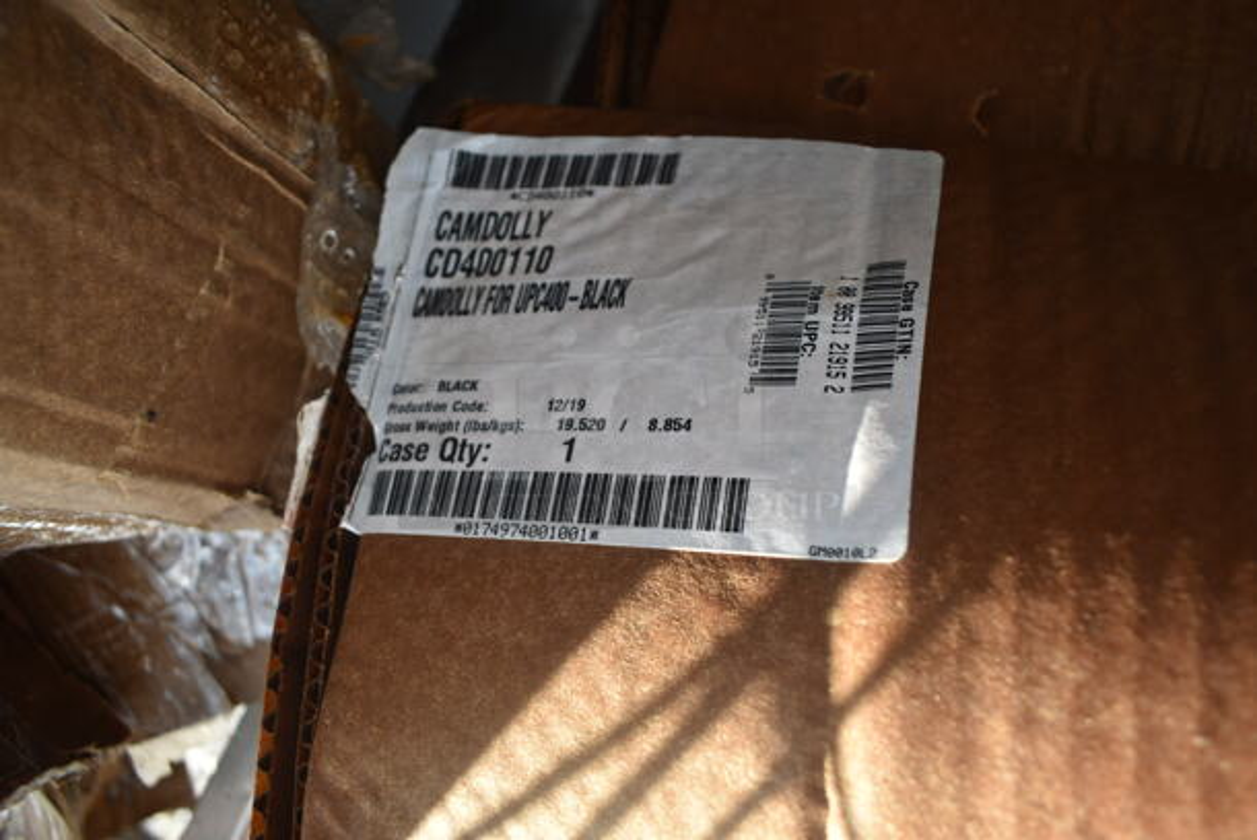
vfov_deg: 48.0
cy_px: 420
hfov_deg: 67.3
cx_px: 628
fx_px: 944
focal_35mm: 27
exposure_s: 1/125
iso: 100
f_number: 4.5
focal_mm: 18
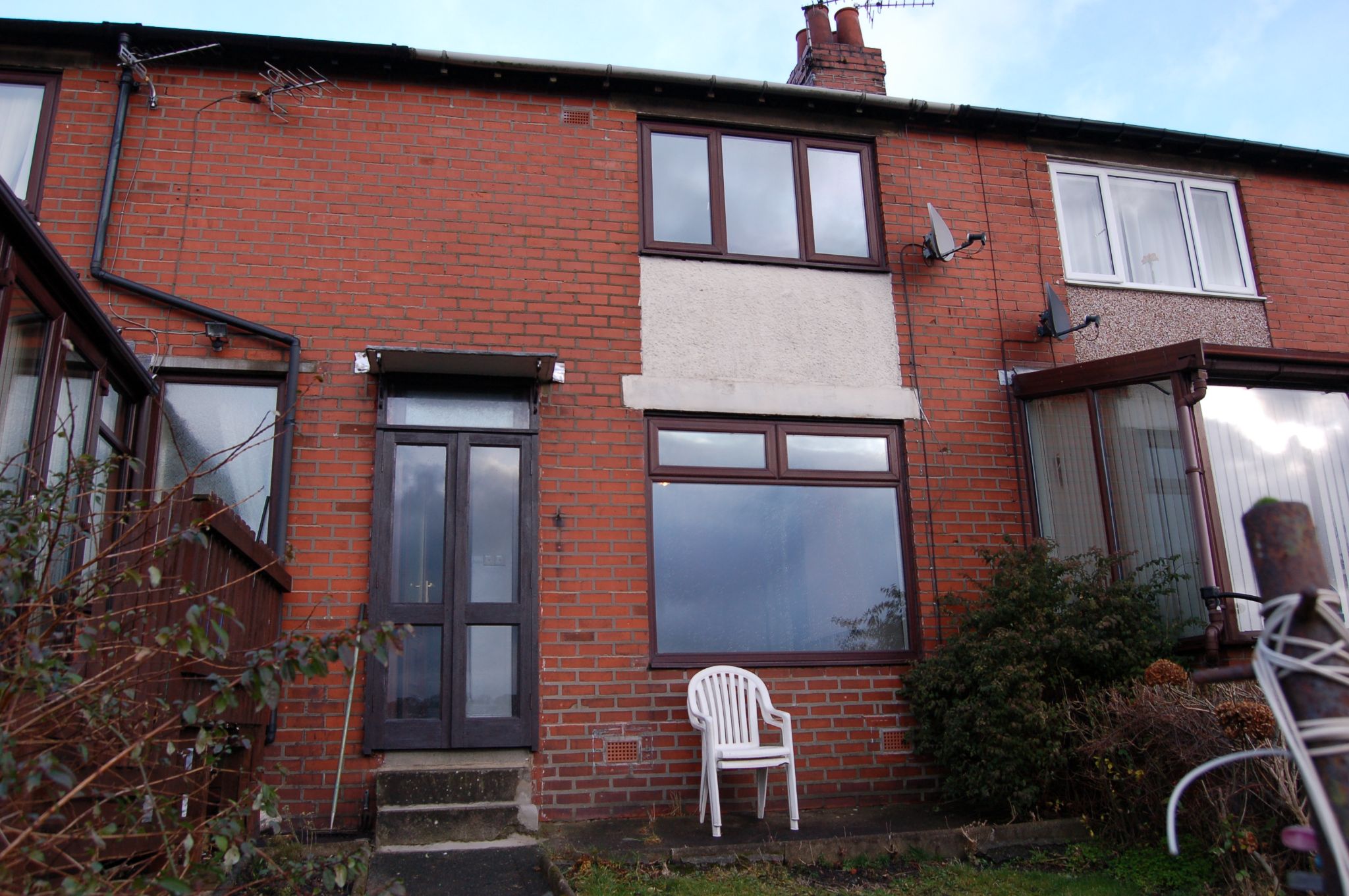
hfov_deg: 67.4
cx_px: 674
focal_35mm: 27
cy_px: 448
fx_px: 1011
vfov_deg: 47.8
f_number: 5.6
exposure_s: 1/125
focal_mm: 18
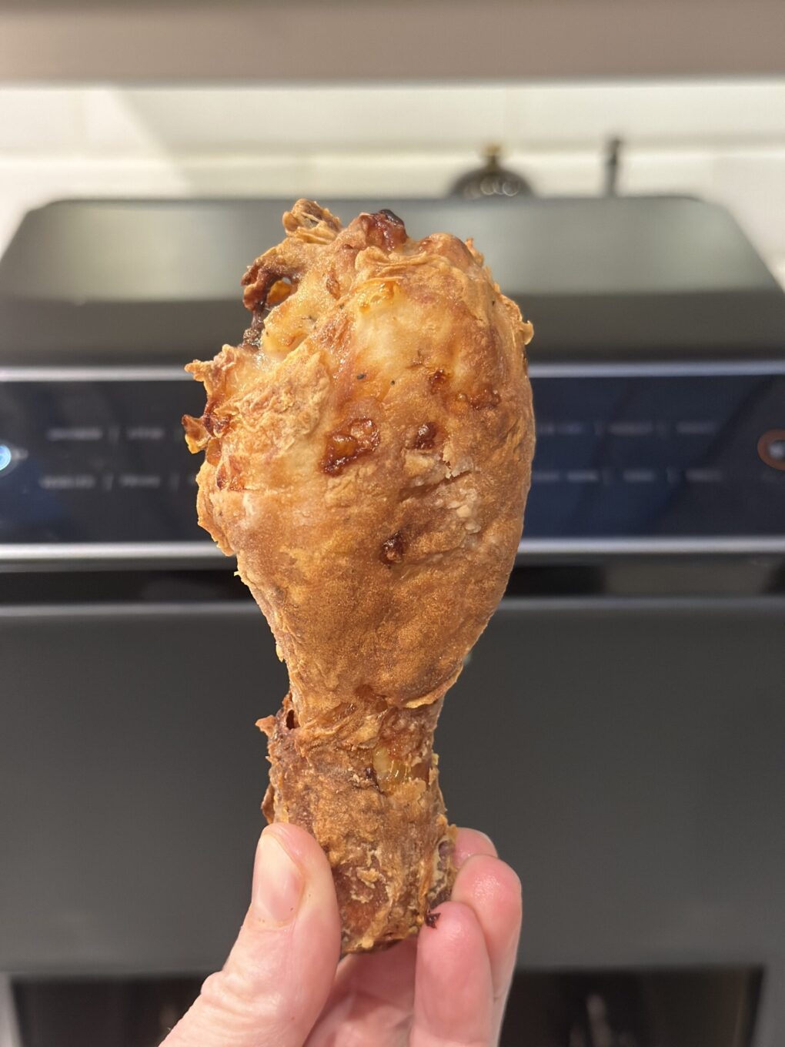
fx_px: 1451
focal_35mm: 48
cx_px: 392
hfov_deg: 30.3
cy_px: 524
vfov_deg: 39.7
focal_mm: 6.86
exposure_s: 1/40
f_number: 1.78
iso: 500
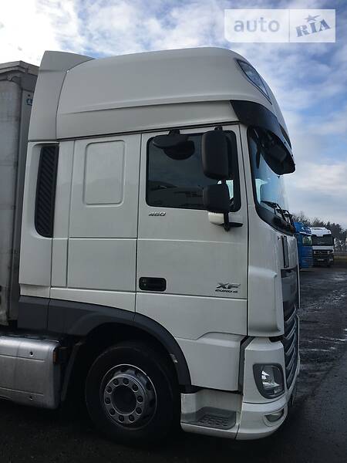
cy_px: 232
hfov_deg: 48.2
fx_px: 388
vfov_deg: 61.7
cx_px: 174
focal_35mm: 29
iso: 25
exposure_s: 1/874
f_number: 2.2
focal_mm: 4.2
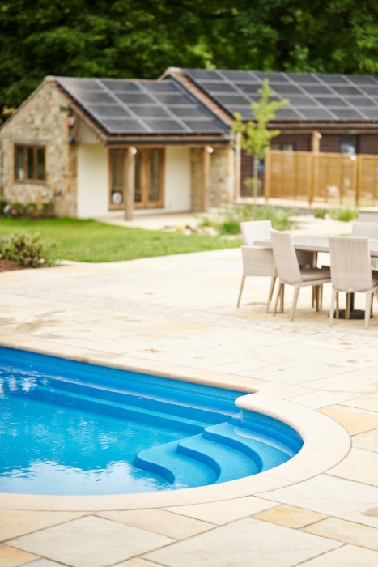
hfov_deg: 16.1
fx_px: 1338
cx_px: 189
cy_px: 284
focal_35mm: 85
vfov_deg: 23.9
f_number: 1.8
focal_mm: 85
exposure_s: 1/8000
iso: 320
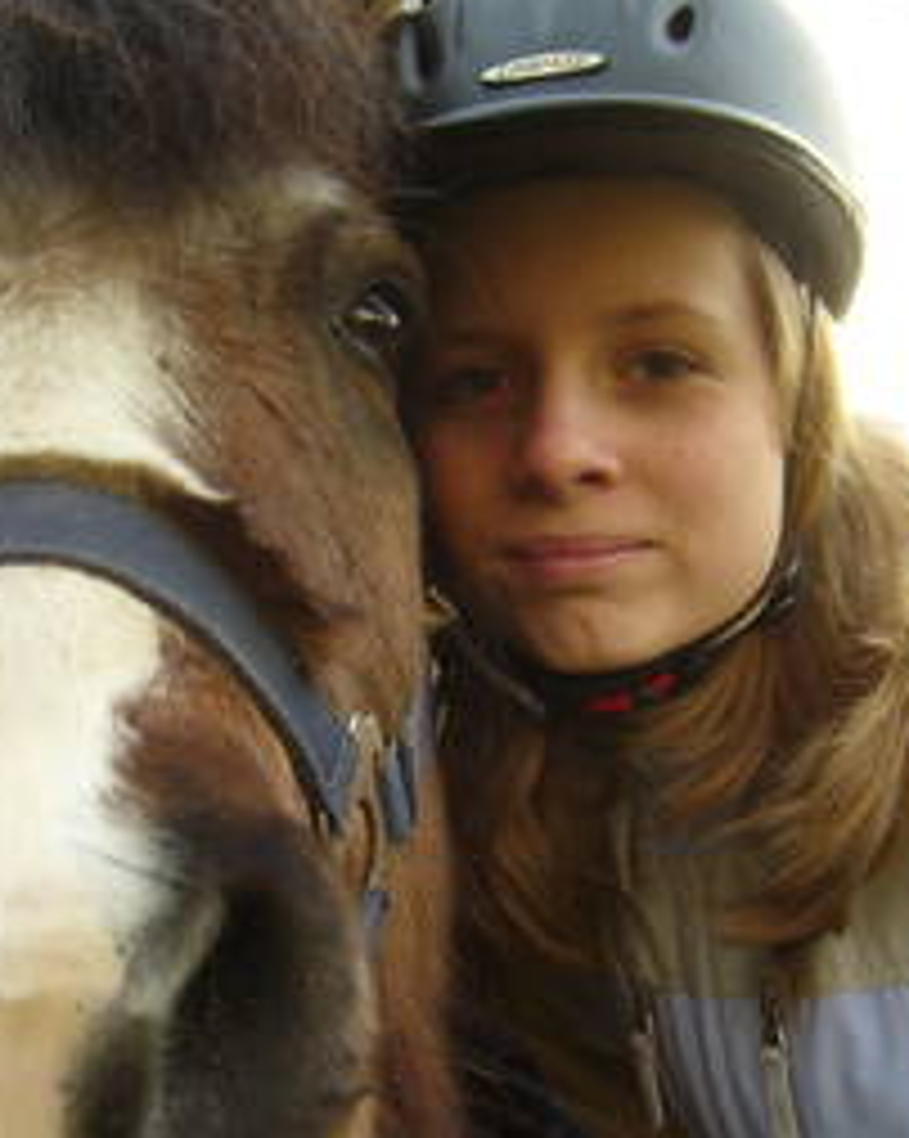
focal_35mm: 54
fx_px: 1818
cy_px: 558
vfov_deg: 34.8
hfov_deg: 28.1
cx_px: 436
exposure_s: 1/60
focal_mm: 5.8
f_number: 2.8
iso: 80
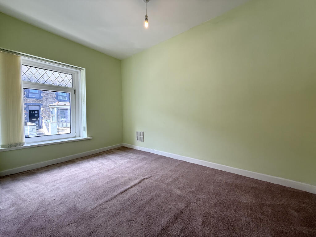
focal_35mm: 14
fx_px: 128
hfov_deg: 102.1
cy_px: 118
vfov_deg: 85.7
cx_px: 158
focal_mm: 2.22
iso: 64
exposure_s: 1/100
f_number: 2.2
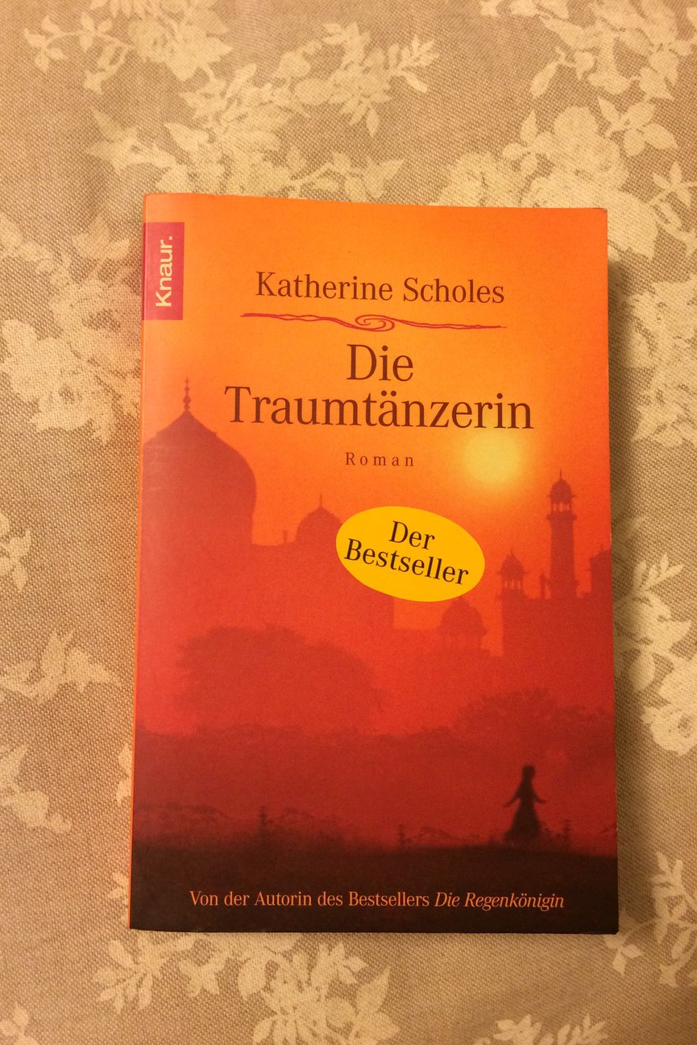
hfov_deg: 42.3
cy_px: 521
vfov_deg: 60.3
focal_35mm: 31
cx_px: 303
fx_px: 900
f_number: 2.2
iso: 250
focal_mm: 4.15
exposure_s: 1/33
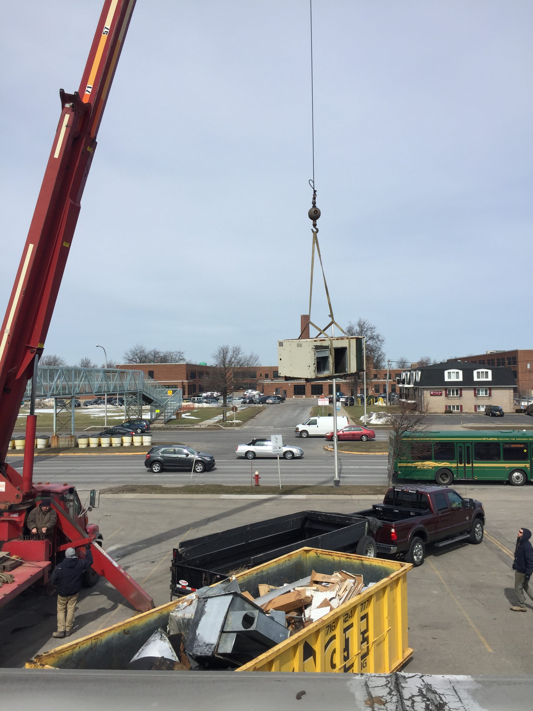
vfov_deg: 61.7
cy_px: 356
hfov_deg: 48.2
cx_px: 266
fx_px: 595
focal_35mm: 29
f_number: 2.2
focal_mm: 4.15
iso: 32
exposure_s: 1/3049
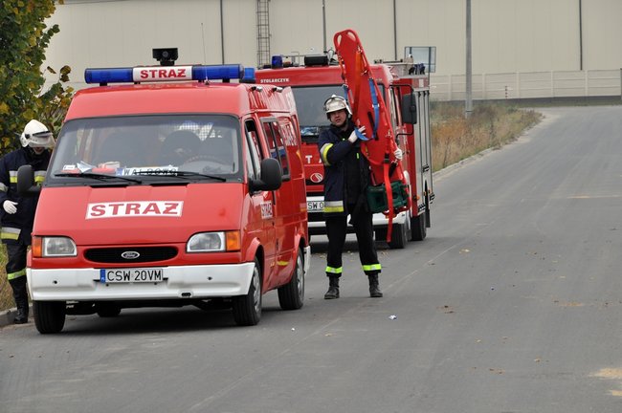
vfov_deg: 5.9
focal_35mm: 232
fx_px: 4013
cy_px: 206
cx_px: 311
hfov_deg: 8.9
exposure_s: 1/125
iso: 280
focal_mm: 155
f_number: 13
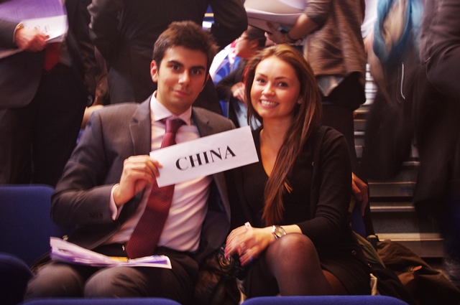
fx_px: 664
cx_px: 230
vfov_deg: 25.9
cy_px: 152
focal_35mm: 52
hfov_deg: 38.2
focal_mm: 35
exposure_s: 1/3.33
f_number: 4.5
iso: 800
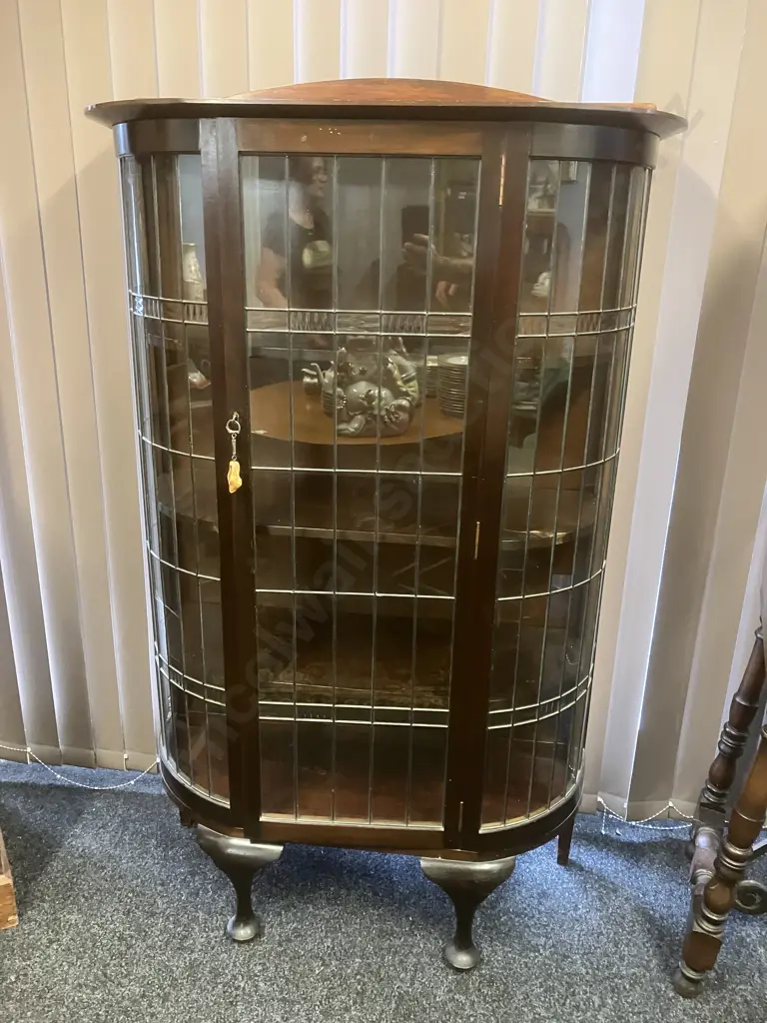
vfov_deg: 63.4
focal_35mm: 28
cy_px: 512
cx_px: 384
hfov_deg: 49.7
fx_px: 827
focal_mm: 3.99
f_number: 1.8
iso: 500
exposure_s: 1/30
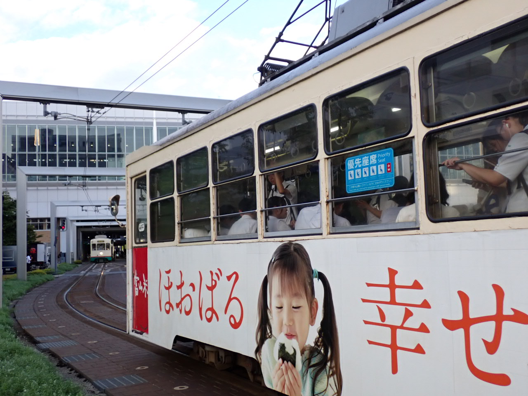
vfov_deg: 37.7
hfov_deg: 49.0
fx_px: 580
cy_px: 198
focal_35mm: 38
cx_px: 264
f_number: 2.7
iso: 200
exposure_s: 1/500
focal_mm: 6.83
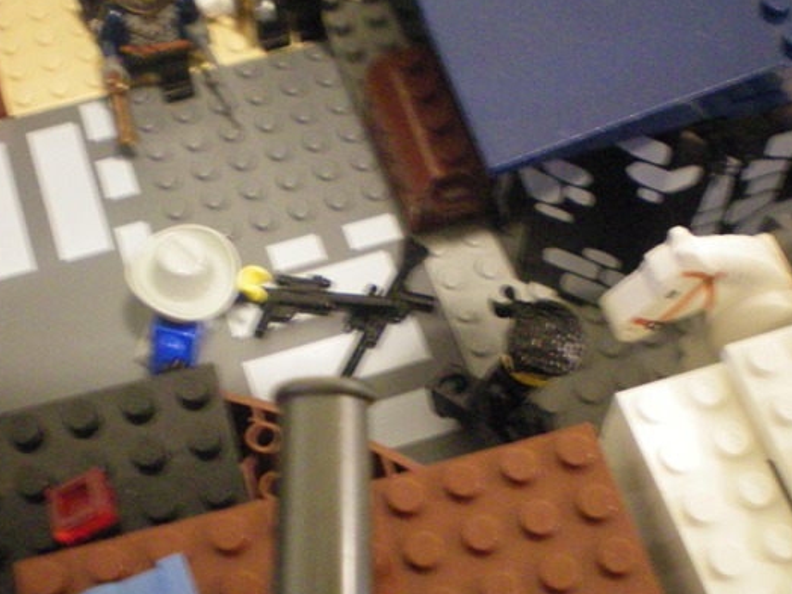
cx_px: 364
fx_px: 1327
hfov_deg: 33.2
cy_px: 351
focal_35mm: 58
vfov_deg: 25.2
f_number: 3.1
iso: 400
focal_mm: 6.3
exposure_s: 1/8
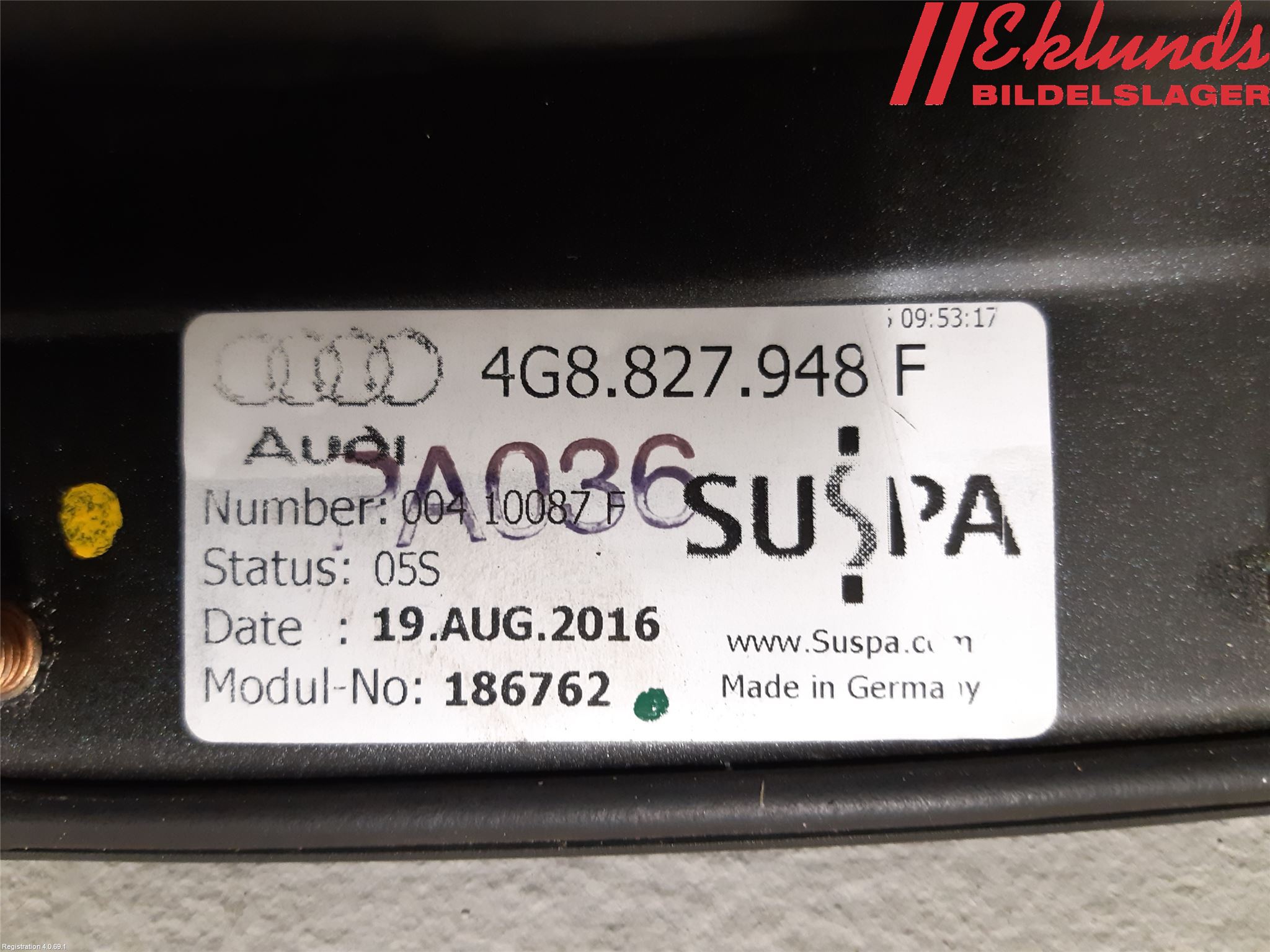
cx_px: 635
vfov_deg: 53.1
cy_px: 476
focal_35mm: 26
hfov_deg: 67.3
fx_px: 954
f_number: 1.7
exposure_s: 1/25
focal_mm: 3.93
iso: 200
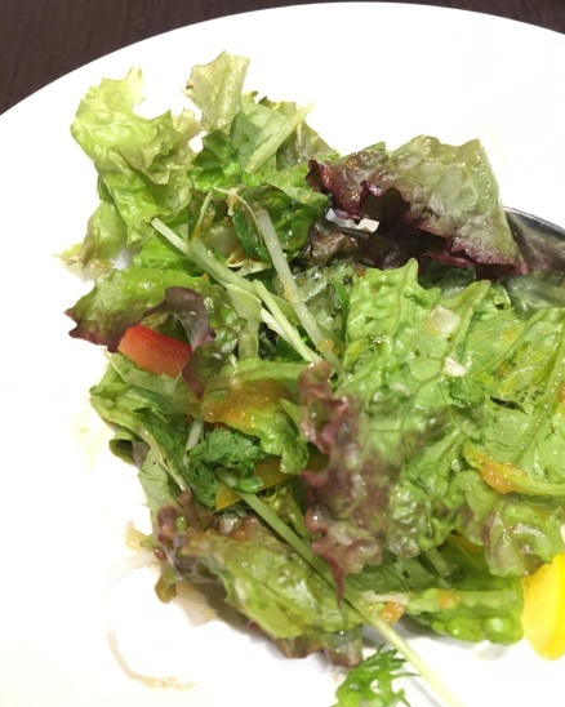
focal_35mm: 31
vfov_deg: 57.2
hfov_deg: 47.1
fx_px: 648
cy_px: 346
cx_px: 288
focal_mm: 4.15
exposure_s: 1/30
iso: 160
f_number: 2.2
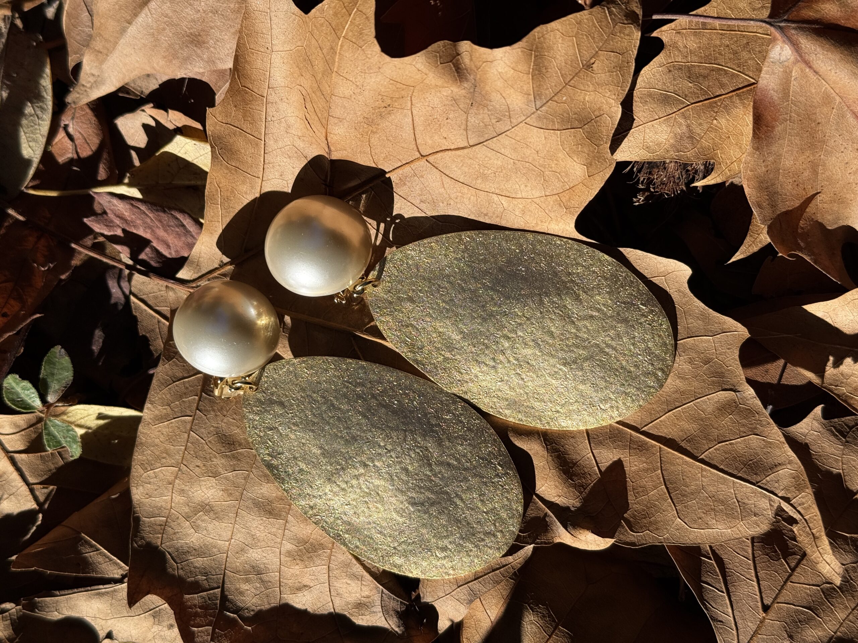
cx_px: 429
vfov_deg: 30.3
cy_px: 322
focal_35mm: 48
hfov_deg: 39.7
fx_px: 1190
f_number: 1.78
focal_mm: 6.76
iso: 64
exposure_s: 1/4975
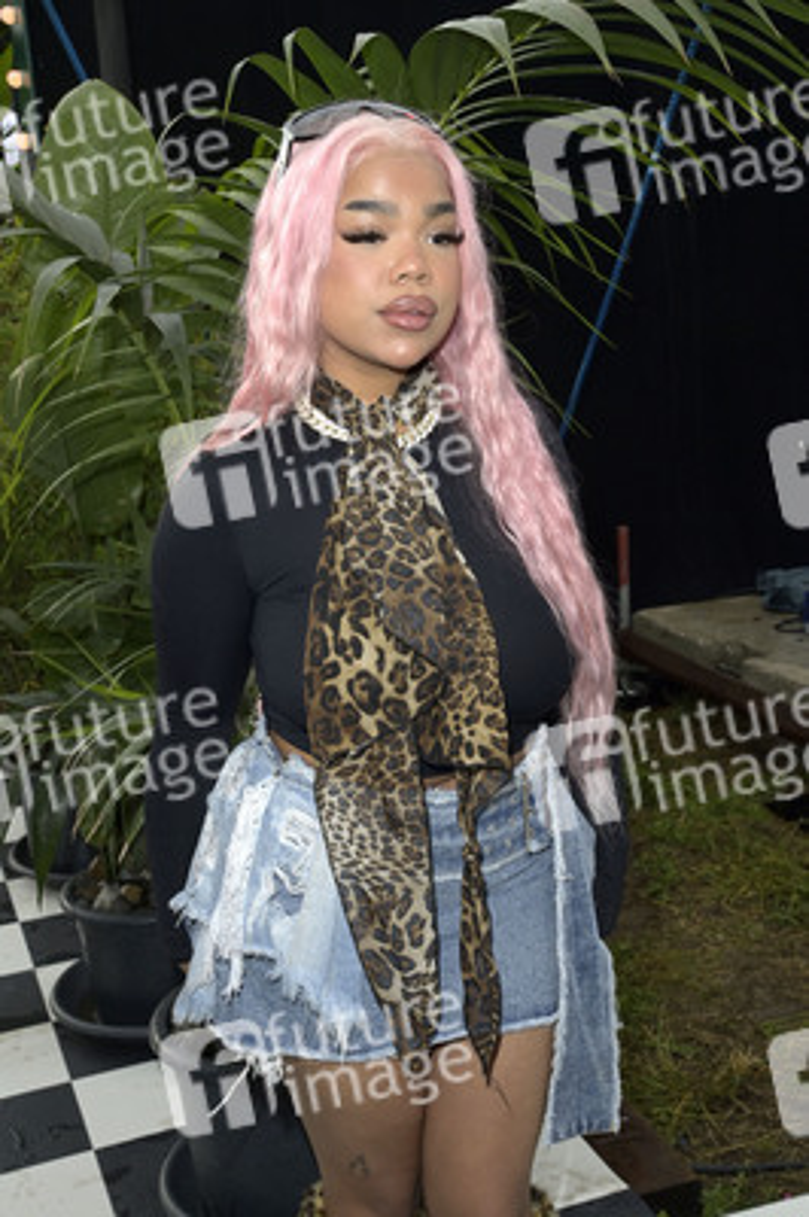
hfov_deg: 29.2
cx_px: 404
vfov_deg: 42.8
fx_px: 1553
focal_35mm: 46
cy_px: 608
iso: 640
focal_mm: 46
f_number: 13
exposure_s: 1/250
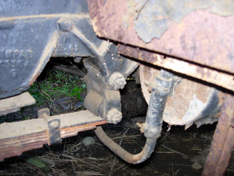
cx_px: 117
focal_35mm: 38
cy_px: 88
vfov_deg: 37.7
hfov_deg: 49.0
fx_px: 257
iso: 79
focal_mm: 7.8
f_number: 2.8
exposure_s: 1/64
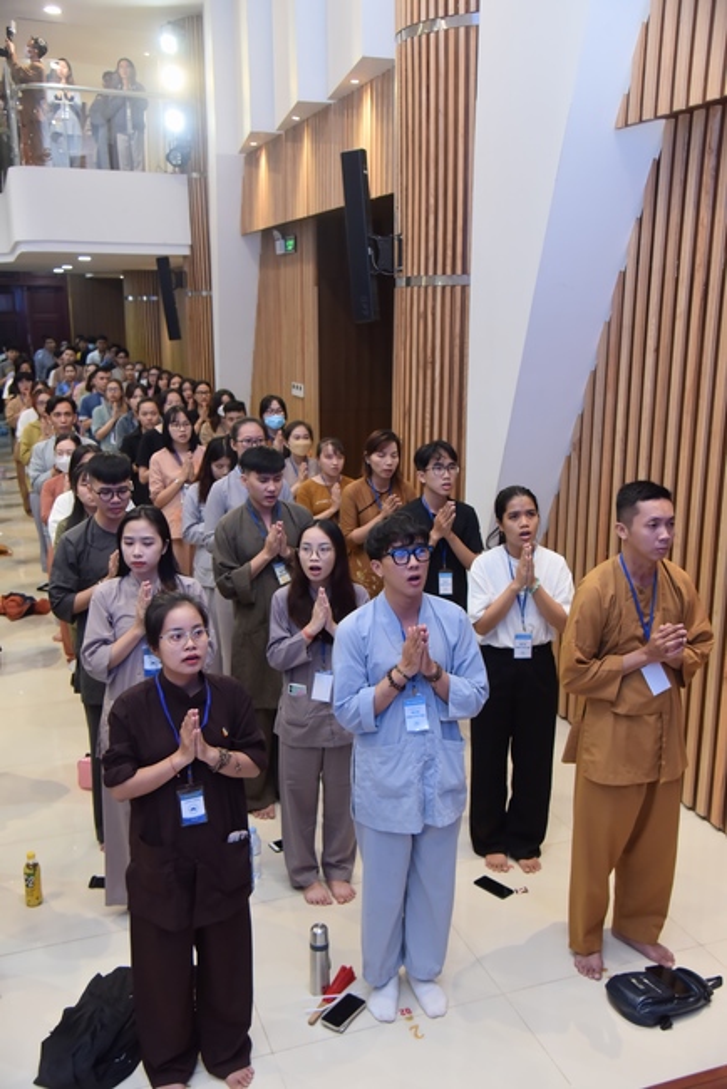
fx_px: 1029
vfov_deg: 55.8
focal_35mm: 34
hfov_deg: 38.9
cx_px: 364
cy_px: 544
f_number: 4
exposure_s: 1/125
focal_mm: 34
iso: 1250
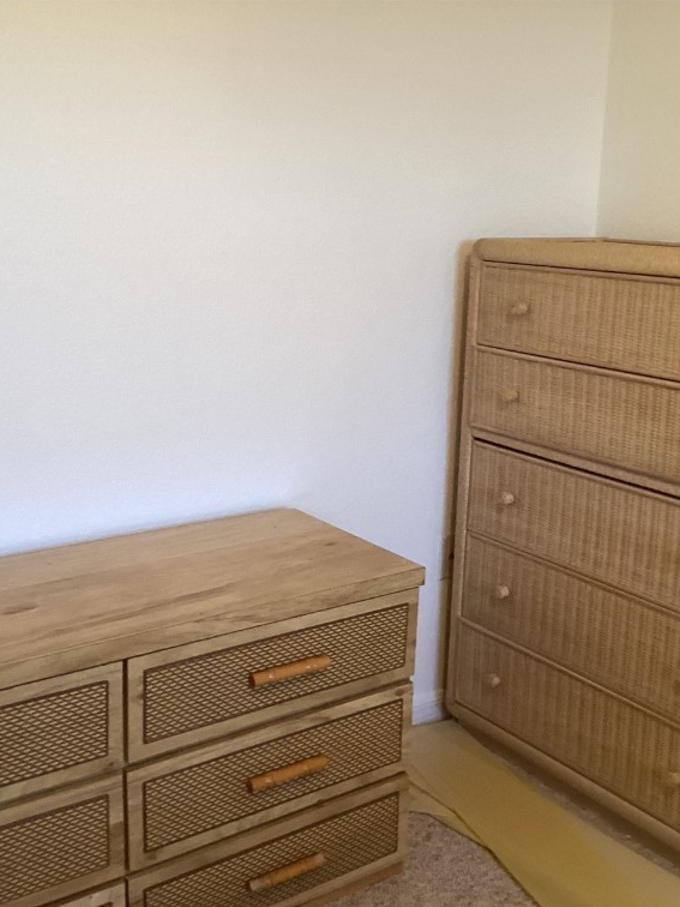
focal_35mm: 42
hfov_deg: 34.3
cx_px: 360
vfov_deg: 44.8
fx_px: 1100
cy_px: 459
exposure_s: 1/60
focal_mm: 3.3
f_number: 2.4
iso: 250
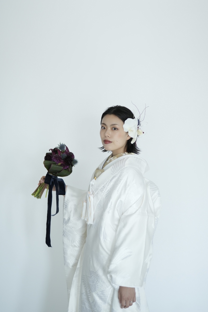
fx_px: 433
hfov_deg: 27.0
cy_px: 156
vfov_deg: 39.6
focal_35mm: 50
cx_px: 104
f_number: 1.4
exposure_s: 1/125
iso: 320
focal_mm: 50
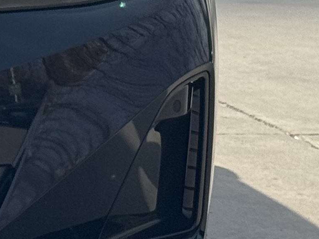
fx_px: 2313
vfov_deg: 5.9
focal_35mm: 251
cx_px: -349
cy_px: -53
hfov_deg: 7.5
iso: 64
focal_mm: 6.76
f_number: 1.78
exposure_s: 1/4608
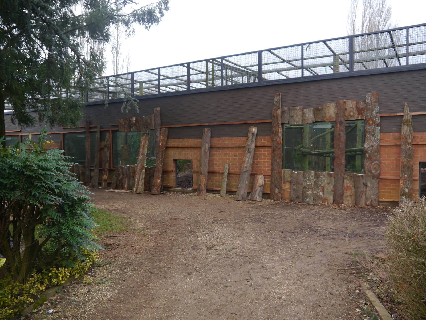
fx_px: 345
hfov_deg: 63.4
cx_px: 213
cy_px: 160
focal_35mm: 28
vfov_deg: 49.8
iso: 160
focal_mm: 14
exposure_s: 1/125
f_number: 4
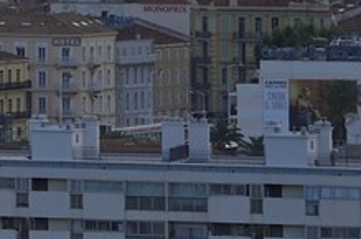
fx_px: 14649
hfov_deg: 1.4
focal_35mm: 1464
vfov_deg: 0.9
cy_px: -361
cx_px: -633
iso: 200
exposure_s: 1/250
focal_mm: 200
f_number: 11
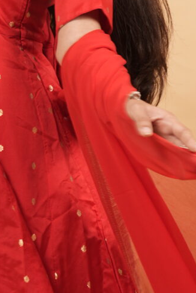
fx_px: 3876
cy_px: 130
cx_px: -13
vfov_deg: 4.3
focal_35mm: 475
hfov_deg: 2.9
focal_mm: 91
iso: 160
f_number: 5.6
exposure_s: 1/125
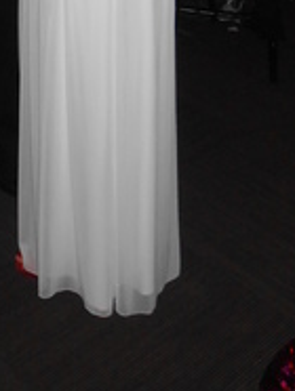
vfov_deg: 25.3
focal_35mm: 67
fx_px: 760
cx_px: -2
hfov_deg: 21.2
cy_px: -105
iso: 200
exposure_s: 1/25
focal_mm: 4.6
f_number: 3.5
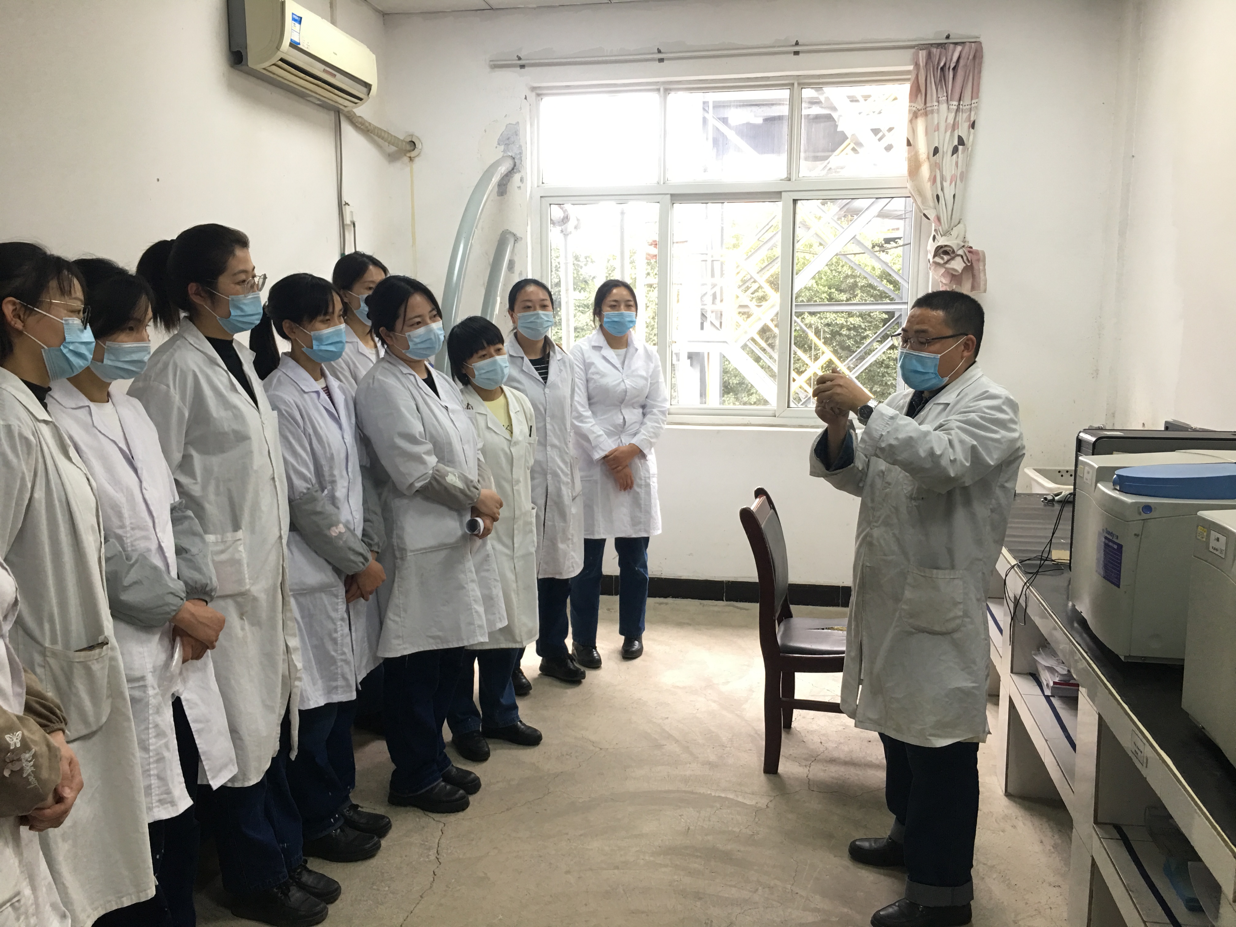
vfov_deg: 48.2
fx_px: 1035
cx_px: 618
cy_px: 464
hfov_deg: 61.7
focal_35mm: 29
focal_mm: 4.15
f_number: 2.2
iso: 64
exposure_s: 1/33
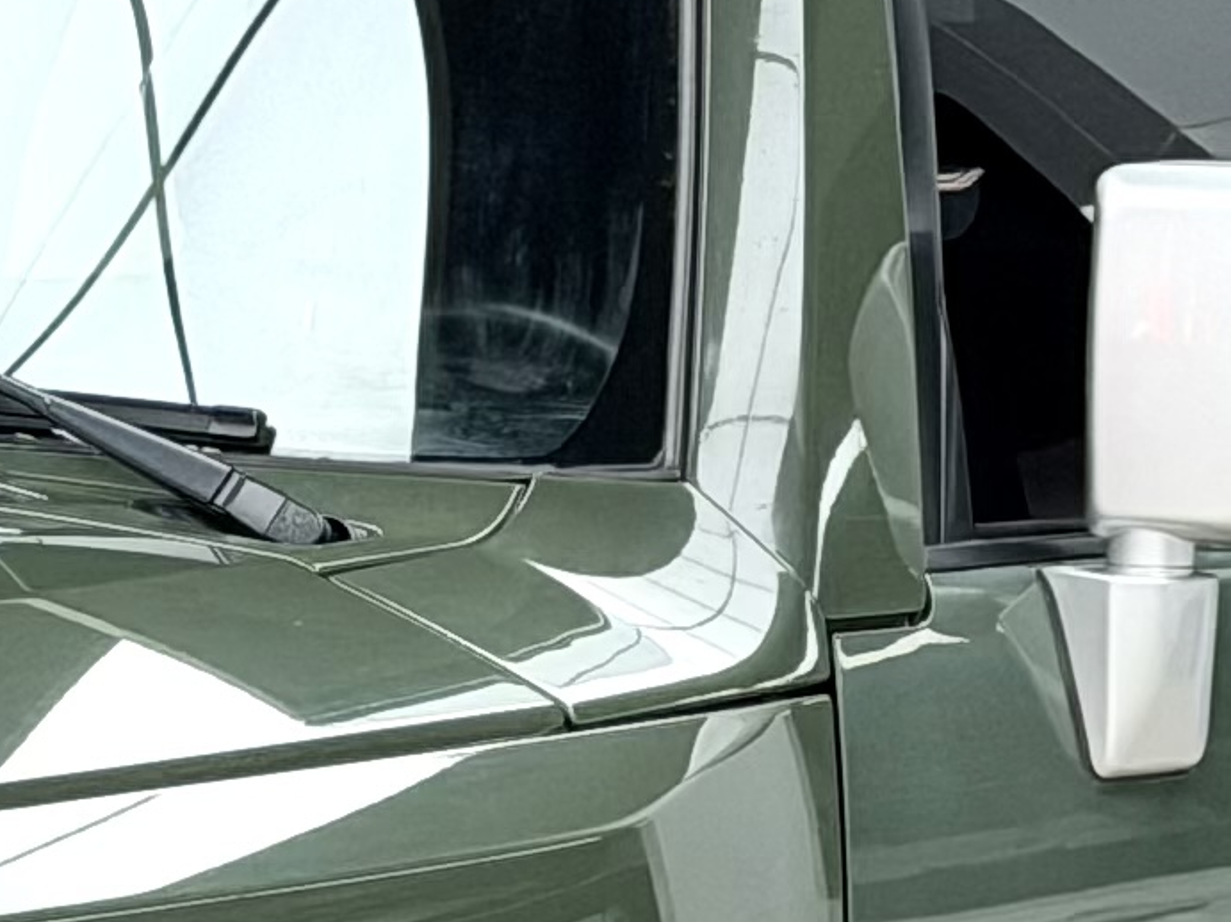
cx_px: 105
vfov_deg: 5.3
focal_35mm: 280
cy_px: 984
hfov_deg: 7.1
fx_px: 9956
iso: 100
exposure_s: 1/182
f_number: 1.78
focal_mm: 6.76
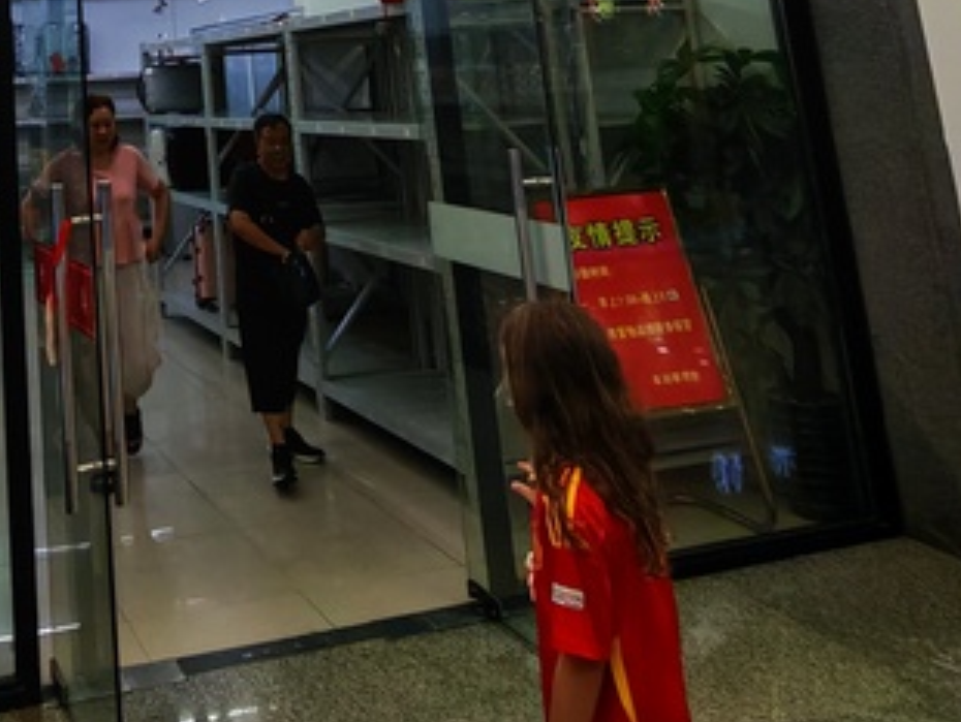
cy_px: -164
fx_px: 1084
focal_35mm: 39
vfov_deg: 30.7
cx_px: 78
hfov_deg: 43.3
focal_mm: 1.82
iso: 100
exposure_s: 1/100
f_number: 2
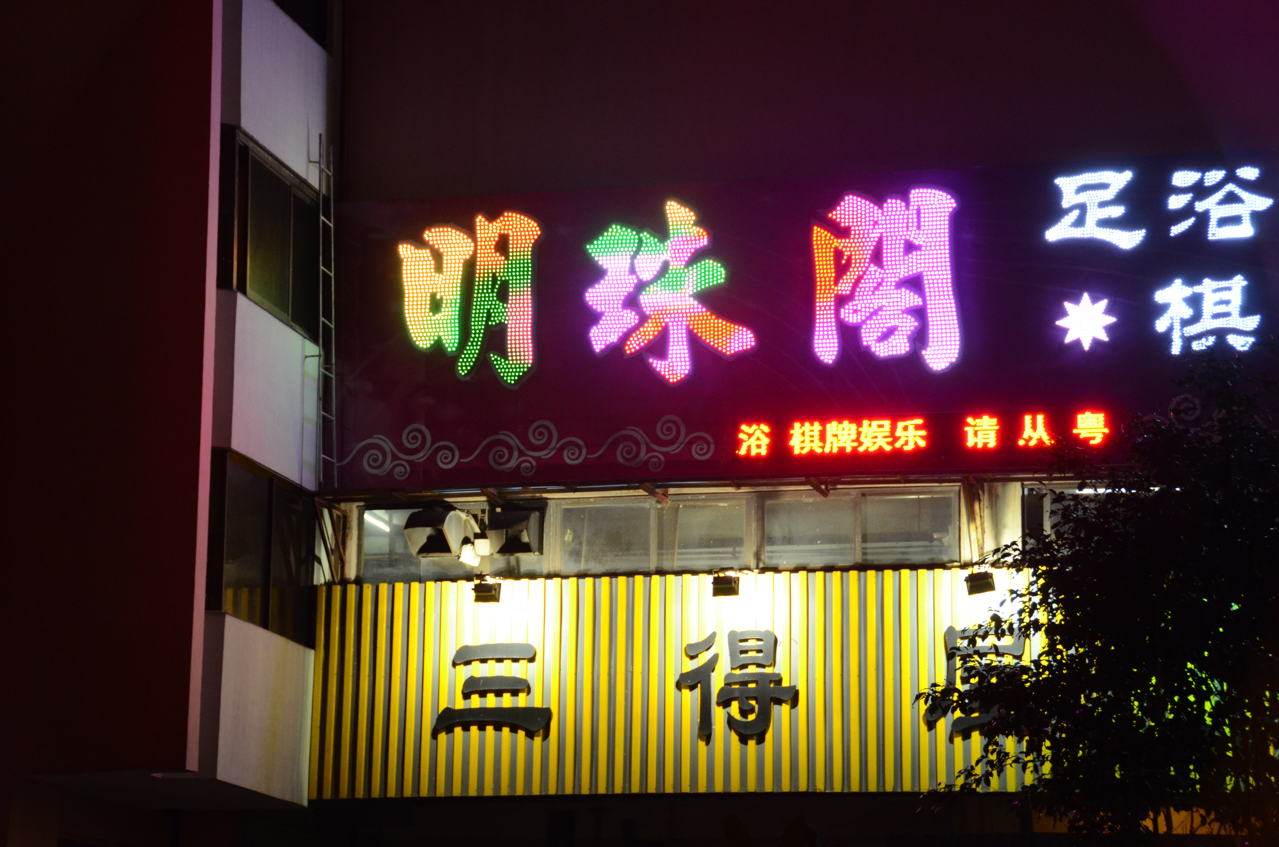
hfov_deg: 21.0
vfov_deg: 14.0
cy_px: 424
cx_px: 640
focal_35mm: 98
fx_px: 3457
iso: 1600
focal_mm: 65
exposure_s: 1/50
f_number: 5
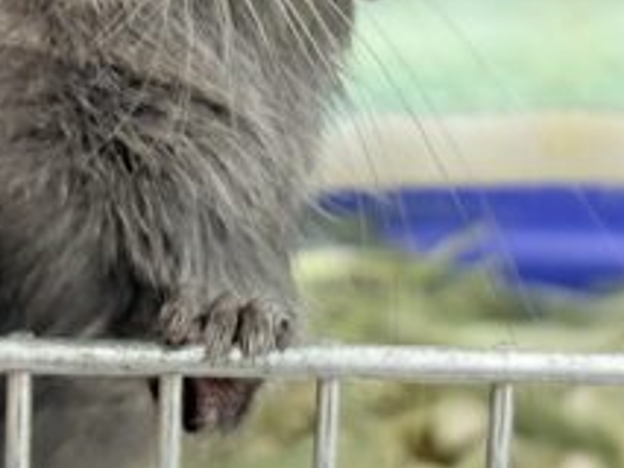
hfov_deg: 12.7
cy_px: -76
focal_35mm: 156
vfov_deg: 9.4
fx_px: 2814
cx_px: 308
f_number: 1.6
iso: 100
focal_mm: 5.96
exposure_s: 1/50
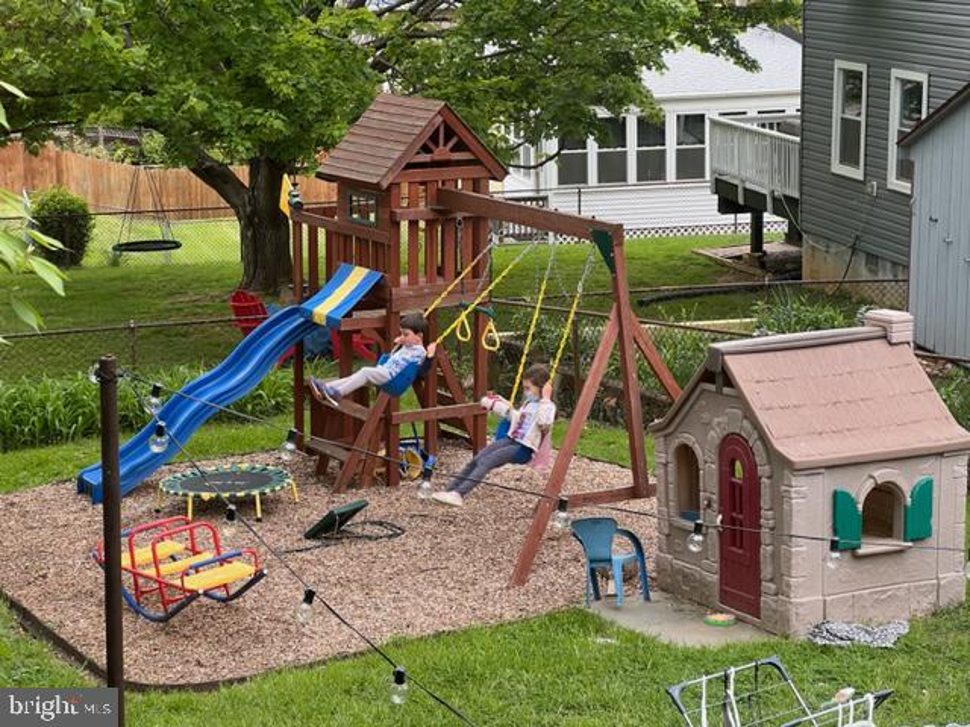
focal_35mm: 77
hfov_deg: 25.3
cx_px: 485
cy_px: 364
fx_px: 2158
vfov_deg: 19.1
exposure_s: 1/99
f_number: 2.8
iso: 40
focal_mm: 9
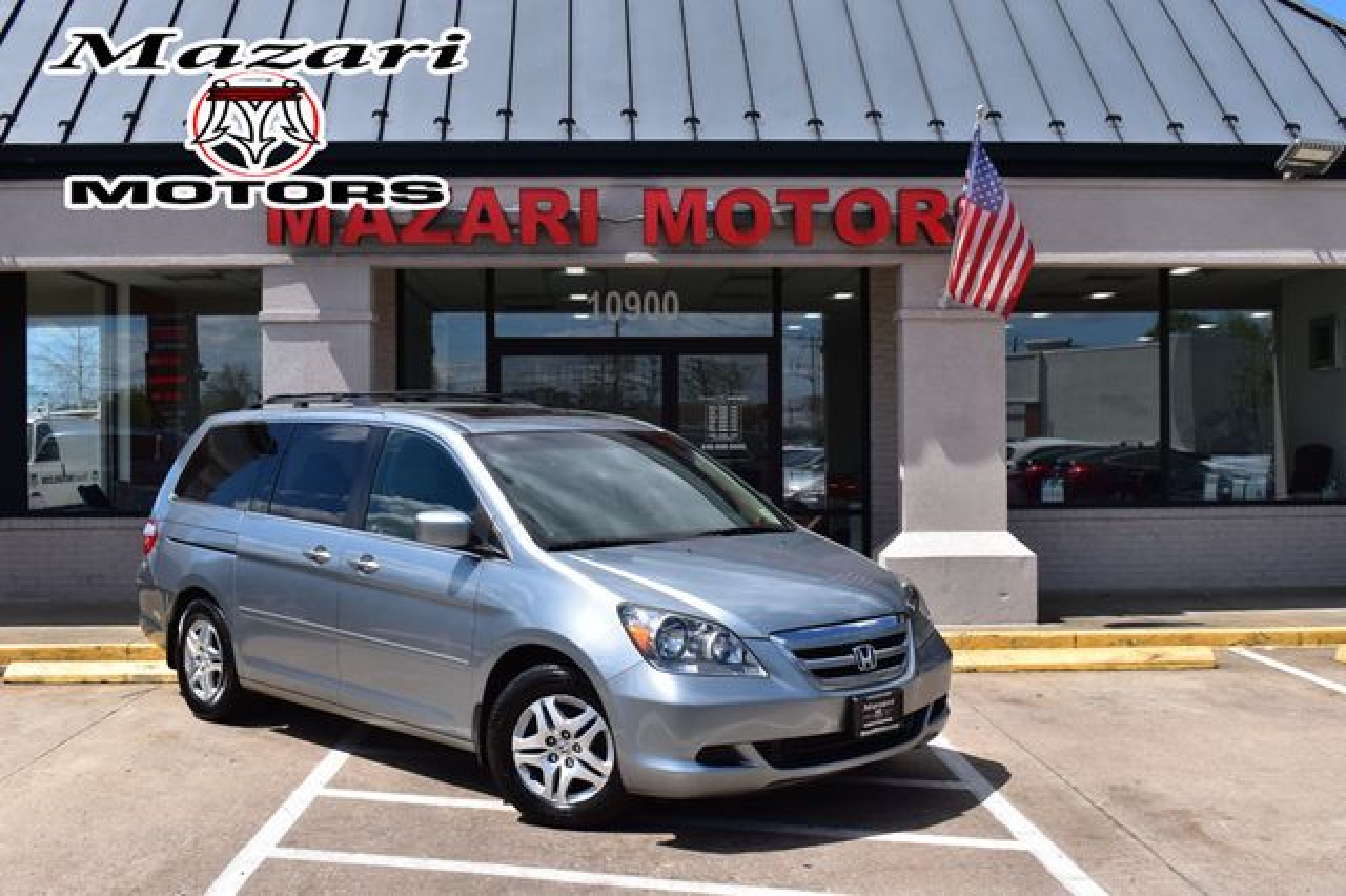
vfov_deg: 34.2
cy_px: 448
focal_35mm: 39
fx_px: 1457
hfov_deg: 49.6
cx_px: 673
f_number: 11
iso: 280
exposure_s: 1/500
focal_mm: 26
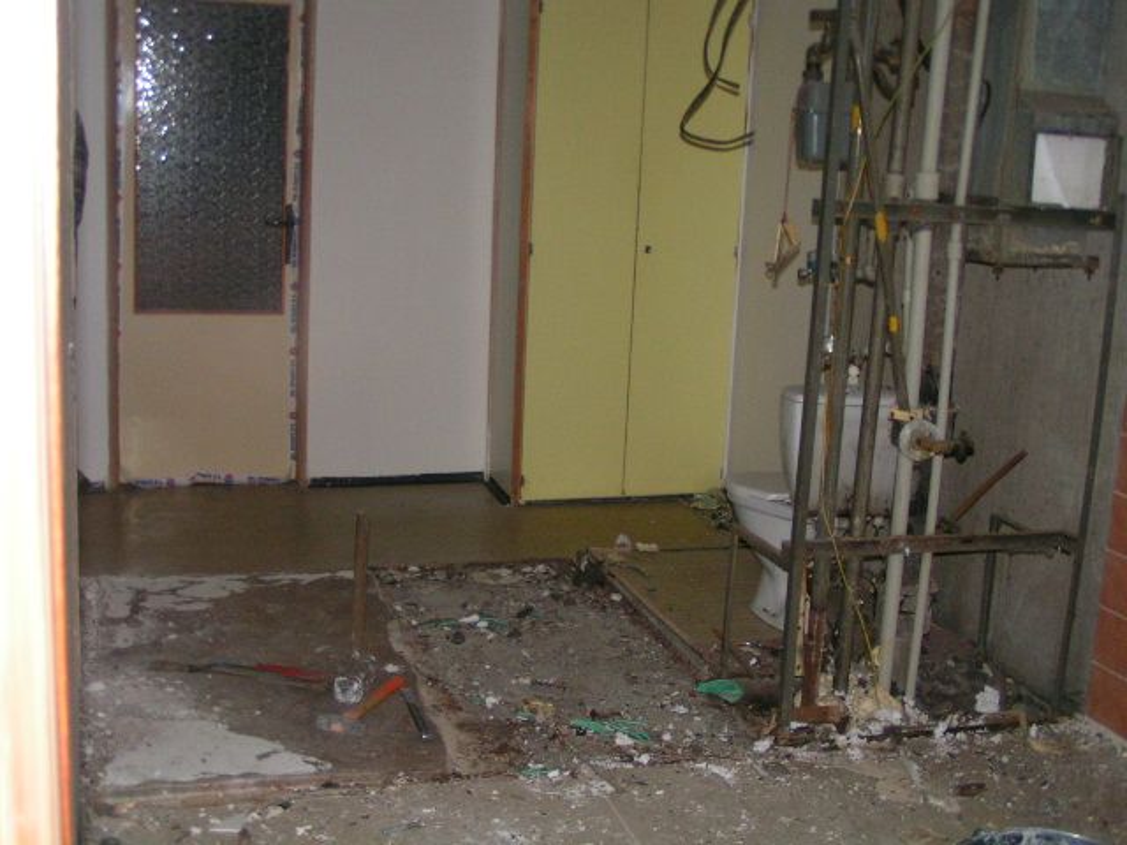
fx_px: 1465
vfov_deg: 32.2
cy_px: 422
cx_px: 564
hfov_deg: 42.1
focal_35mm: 45
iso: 200
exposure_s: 1/50
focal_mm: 6.9
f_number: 2.8
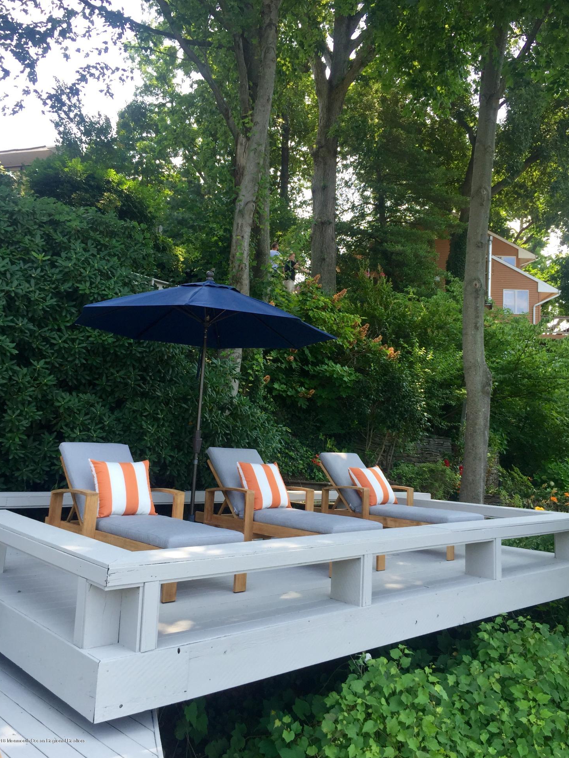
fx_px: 657
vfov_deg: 60.0
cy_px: 373
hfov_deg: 46.8
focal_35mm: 30
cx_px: 284
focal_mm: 4.15
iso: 32
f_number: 2.2
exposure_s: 1/243
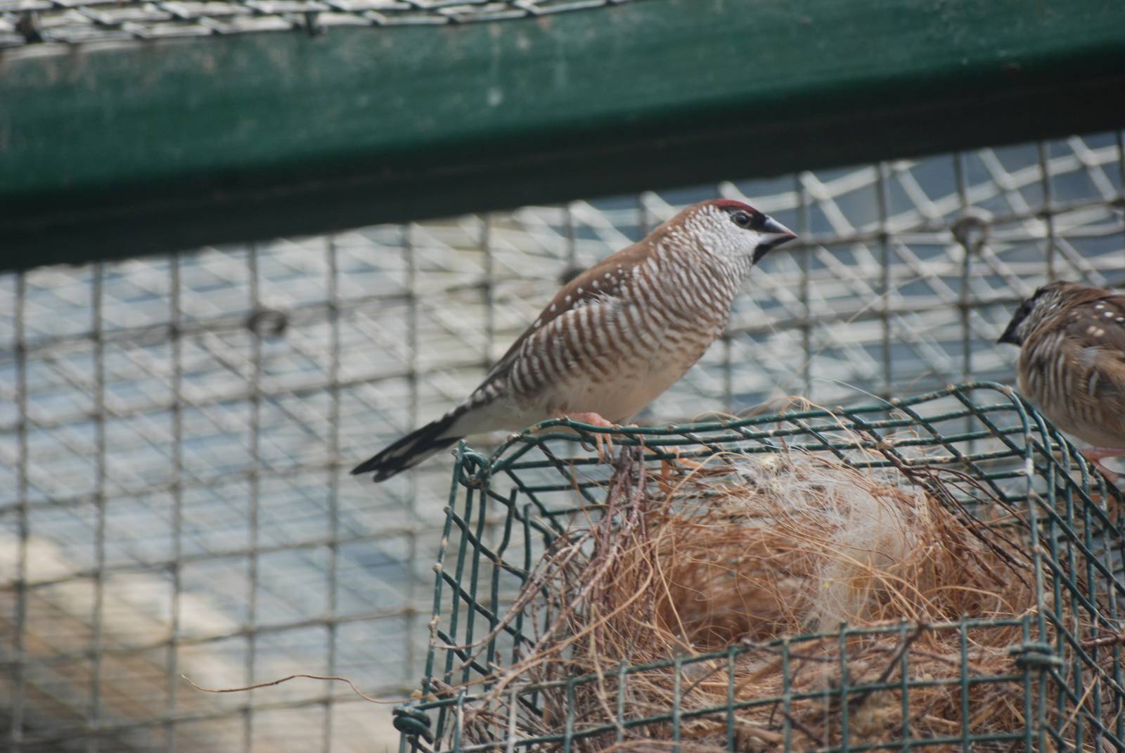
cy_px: 376
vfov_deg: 3.8
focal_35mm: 360
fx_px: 11263
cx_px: 562
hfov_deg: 5.7
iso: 220
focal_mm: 240
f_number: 5.3
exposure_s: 1/125
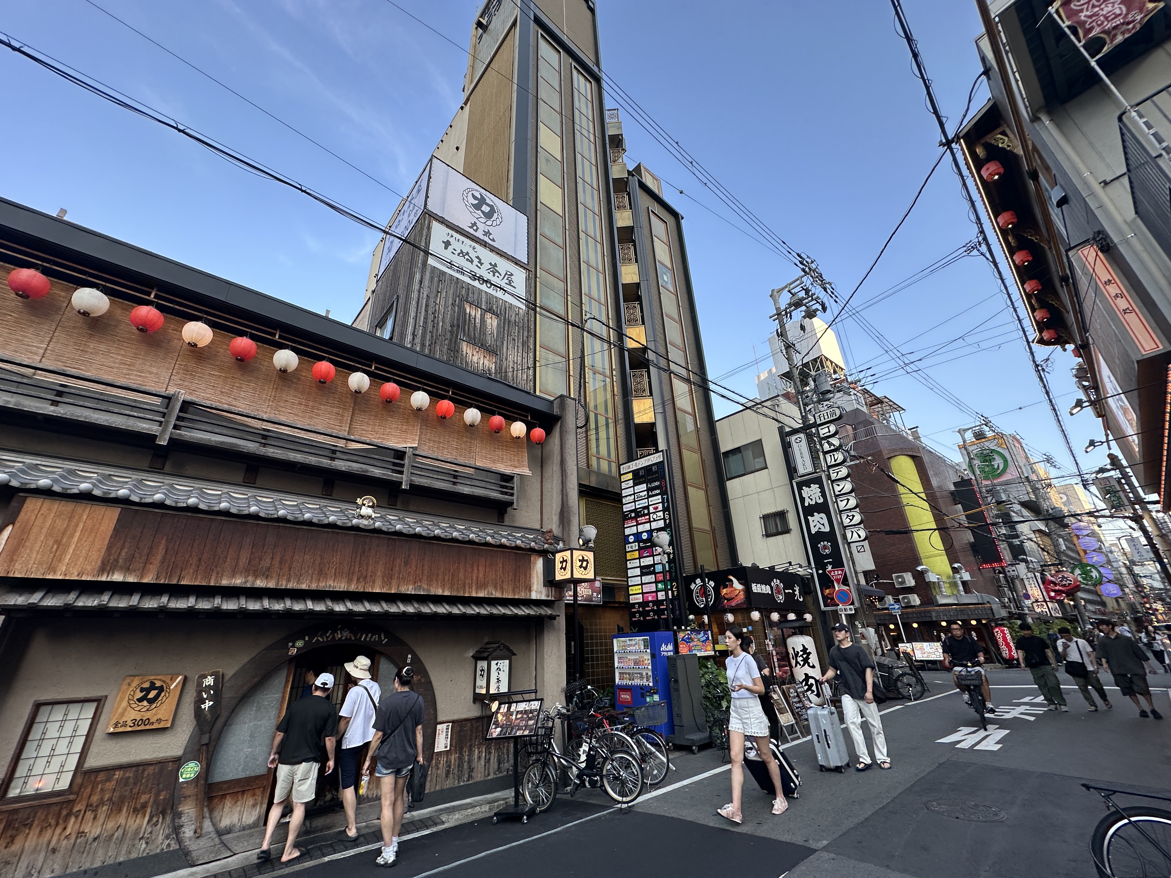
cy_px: 439
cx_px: 586
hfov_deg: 102.1
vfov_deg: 85.7
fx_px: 474
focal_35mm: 14
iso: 40
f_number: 2.2
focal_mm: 2.22
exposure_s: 1/138
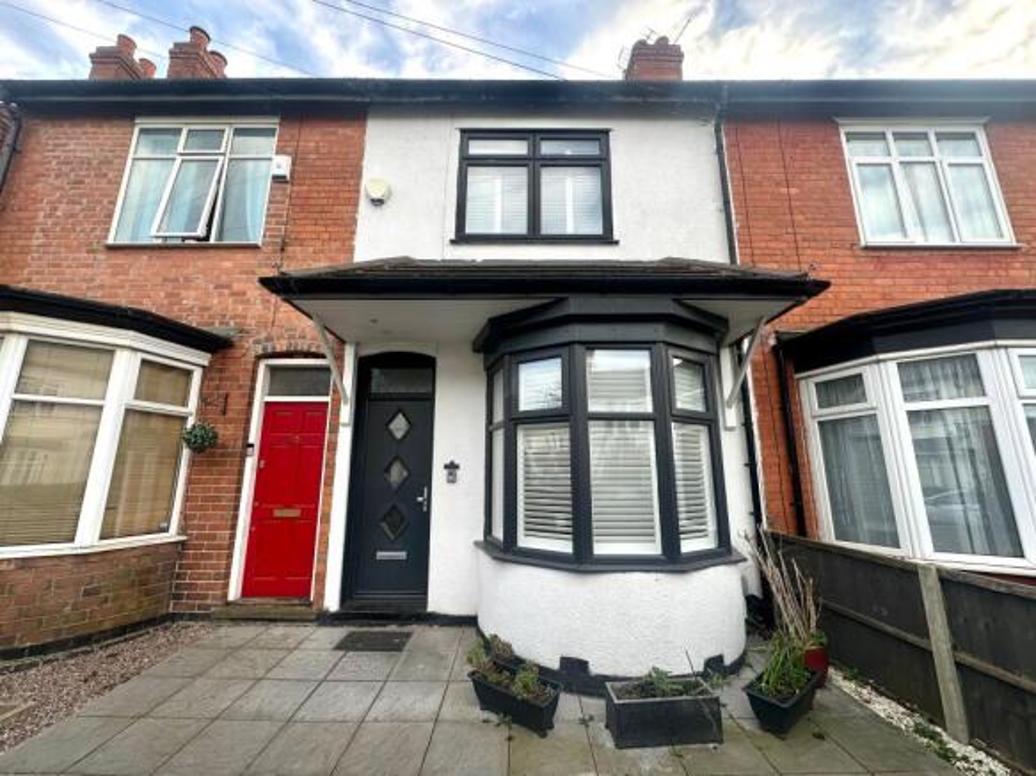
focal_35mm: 14
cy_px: 388
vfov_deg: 85.7
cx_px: 518
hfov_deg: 102.1
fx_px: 419
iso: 40
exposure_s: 1/483
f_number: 2.2
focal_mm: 2.22
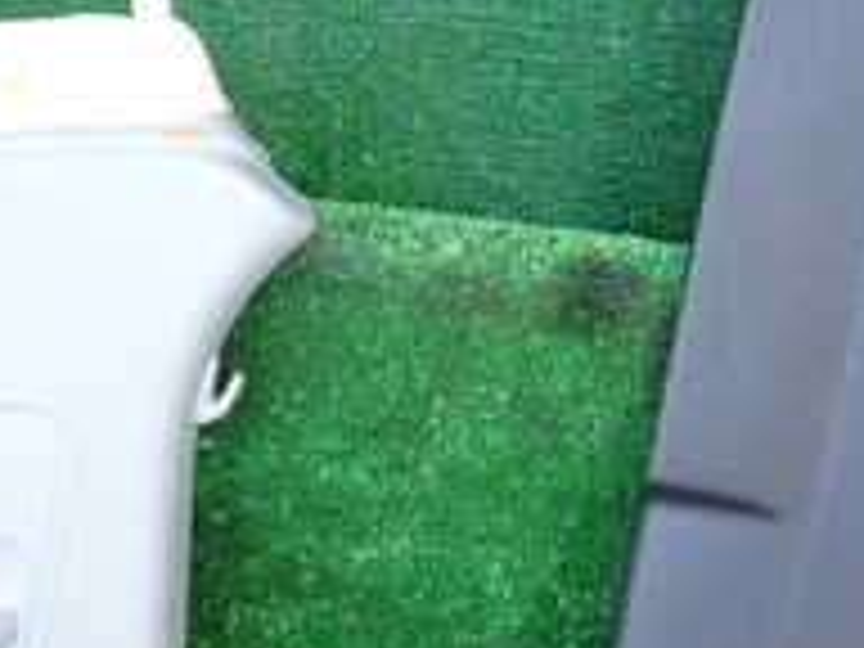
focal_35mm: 78
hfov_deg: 24.6
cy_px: 567
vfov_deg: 18.6
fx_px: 1947
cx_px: 684
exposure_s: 1/60
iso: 100
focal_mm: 4.5
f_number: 2
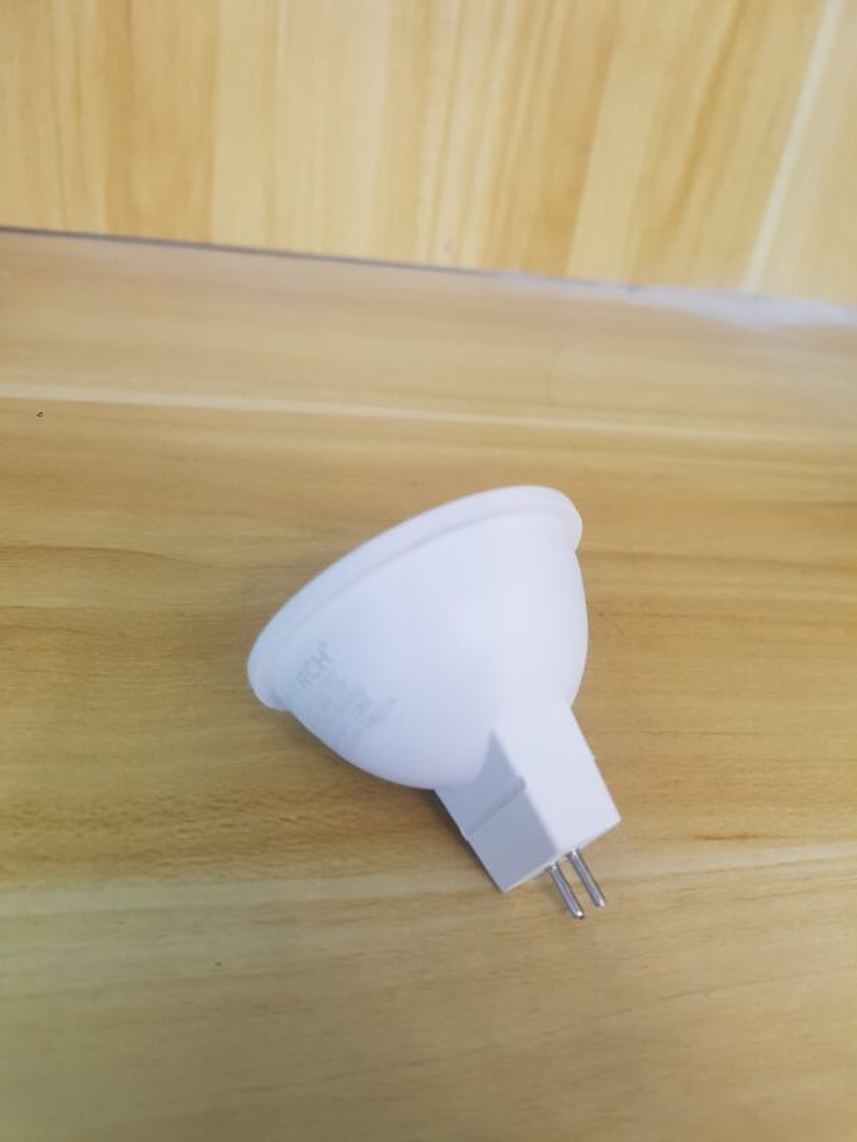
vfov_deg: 67.3
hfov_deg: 53.1
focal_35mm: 26
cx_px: 428
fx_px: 858
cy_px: 571
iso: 125
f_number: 1.7
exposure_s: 1/50
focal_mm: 4.2
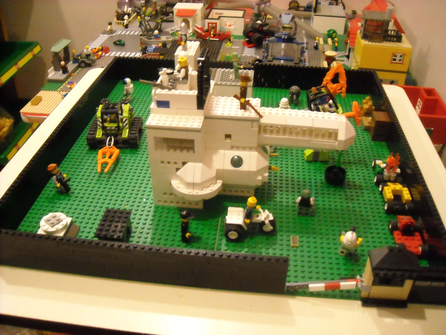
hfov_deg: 52.6
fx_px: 451
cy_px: 168
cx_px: 223
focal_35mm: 35
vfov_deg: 40.7
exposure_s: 1/24
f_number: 2.8
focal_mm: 5.7
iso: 800
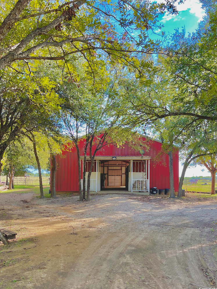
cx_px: 113
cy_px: 140
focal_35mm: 28
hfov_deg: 49.7
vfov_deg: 63.4
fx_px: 234
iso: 32
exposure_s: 1/324
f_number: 1.6
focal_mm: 5.1
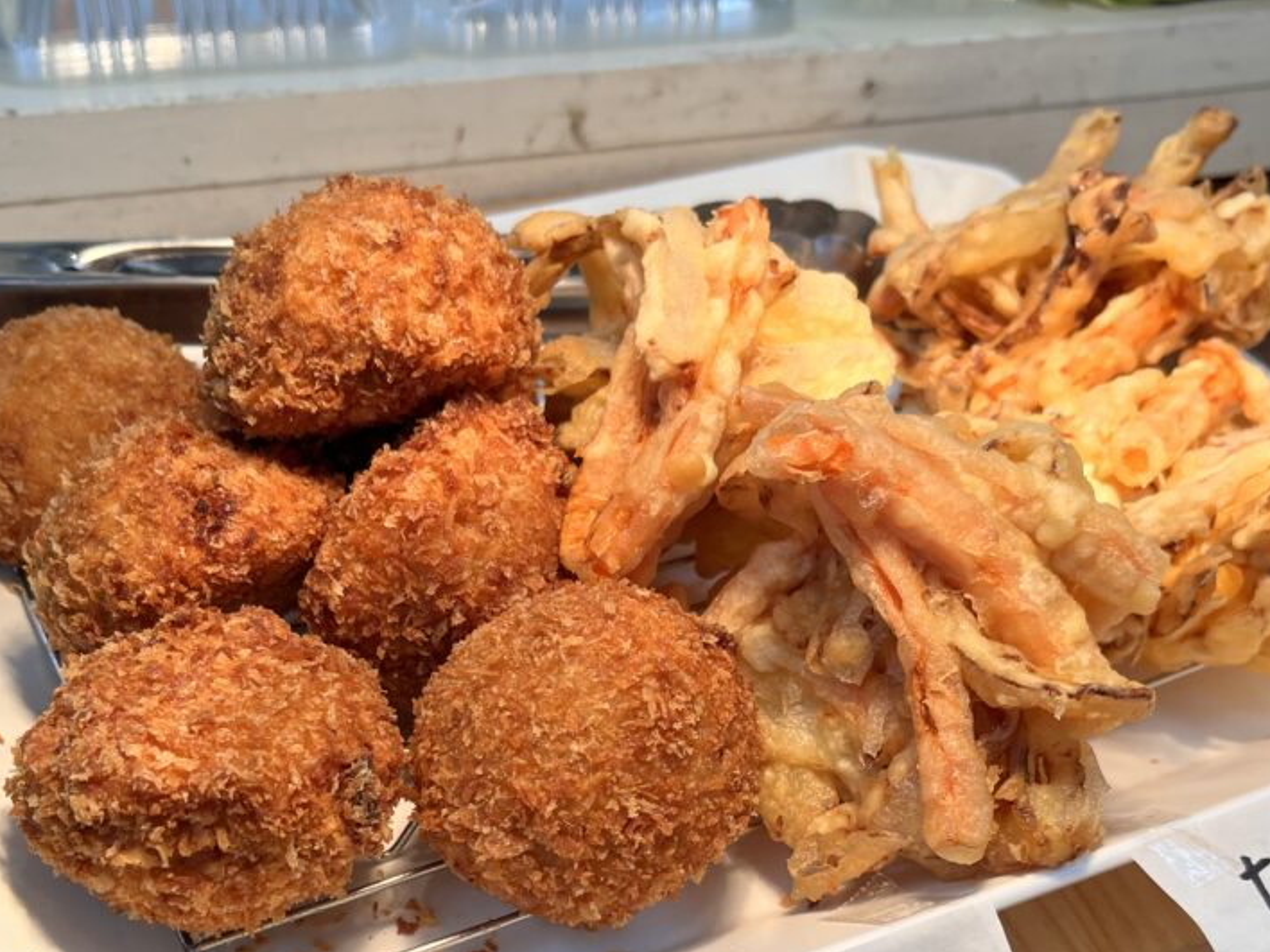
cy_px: 758
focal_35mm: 47
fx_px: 1724
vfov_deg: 30.2
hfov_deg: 40.4
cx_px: 673
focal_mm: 5.1
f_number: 1.6
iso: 50
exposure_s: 1/337
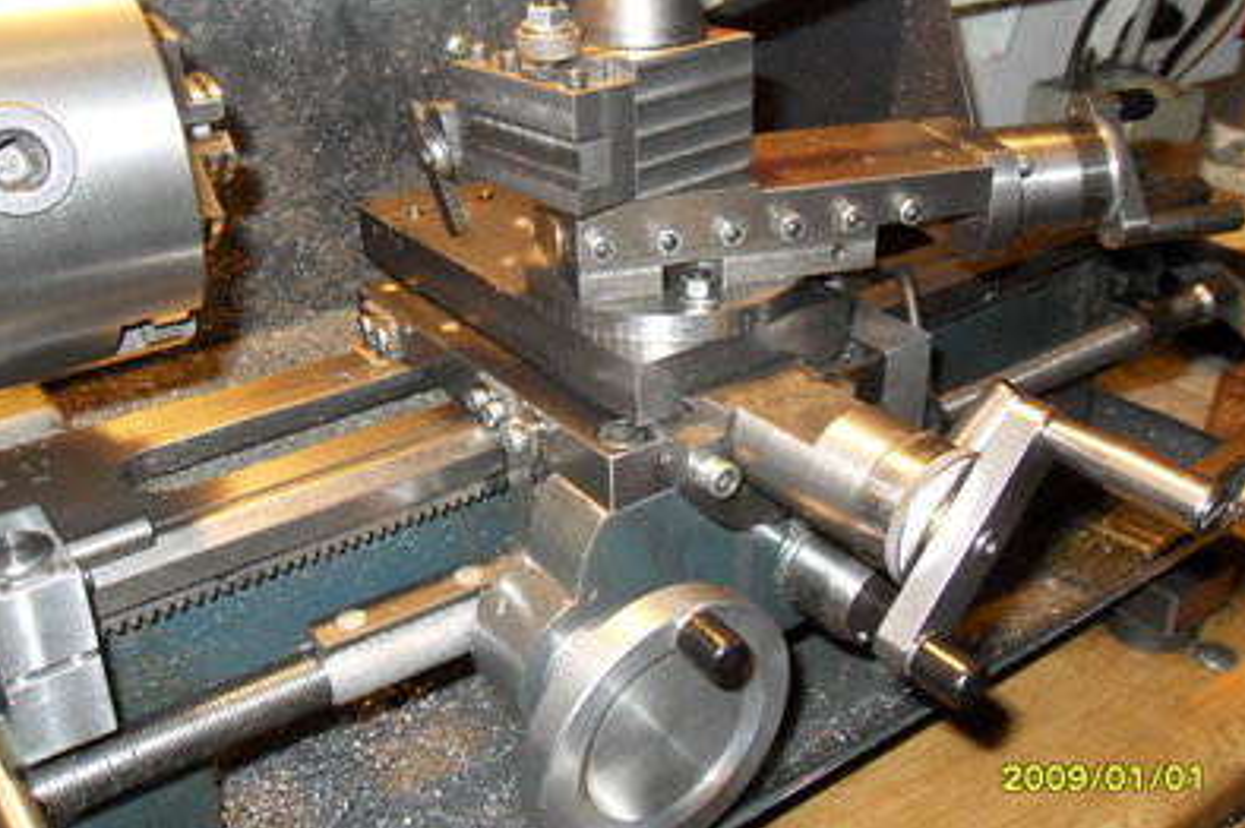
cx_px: 622
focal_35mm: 37
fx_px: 1278
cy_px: 395
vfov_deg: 35.9
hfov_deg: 51.9
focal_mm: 6.3
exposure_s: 1/45
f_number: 3.5
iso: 400
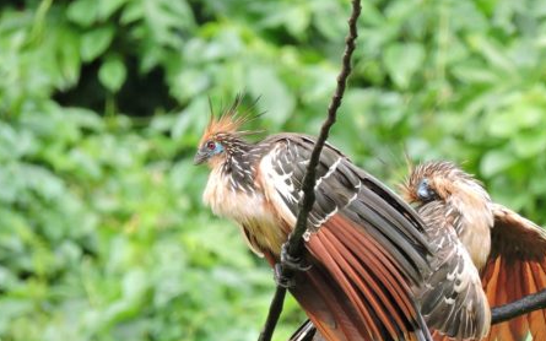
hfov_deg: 1.5
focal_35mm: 1371
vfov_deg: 1.0
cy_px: 213
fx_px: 20398
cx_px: 325
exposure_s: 1/200
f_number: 5.6
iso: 400
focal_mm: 161.2
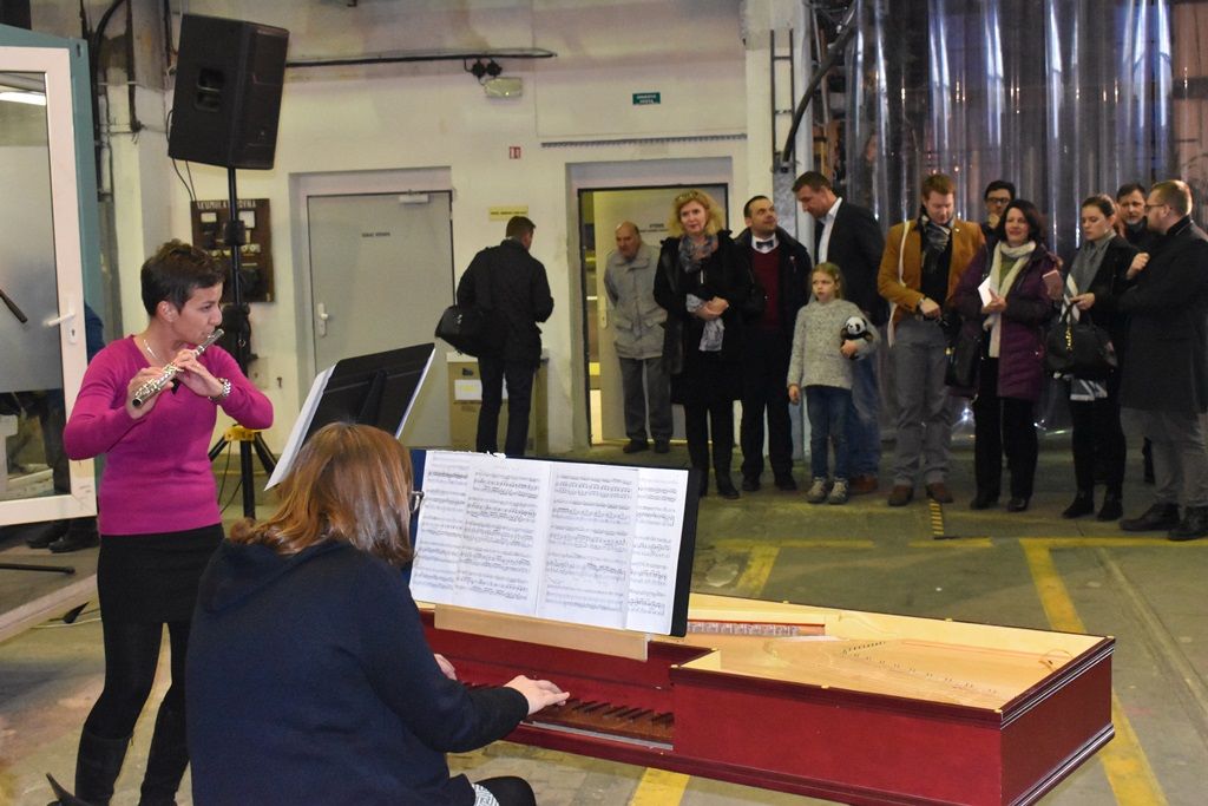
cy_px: 403
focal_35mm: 46
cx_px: 604
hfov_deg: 42.3
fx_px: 1560
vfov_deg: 29.0
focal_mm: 31
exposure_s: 1/60
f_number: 8
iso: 6400
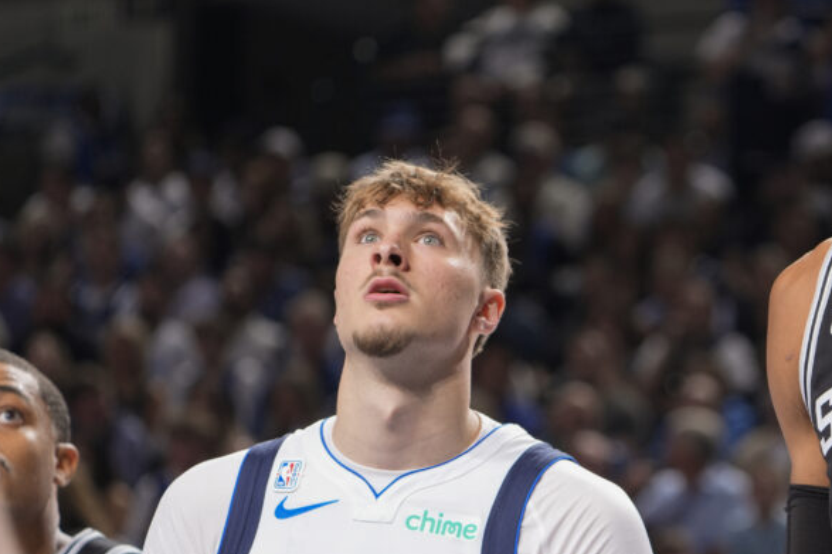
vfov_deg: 3.9
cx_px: 695
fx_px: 8063
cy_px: 334
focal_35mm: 349
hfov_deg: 5.9
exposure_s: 1/2000
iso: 640
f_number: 5.6
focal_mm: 200
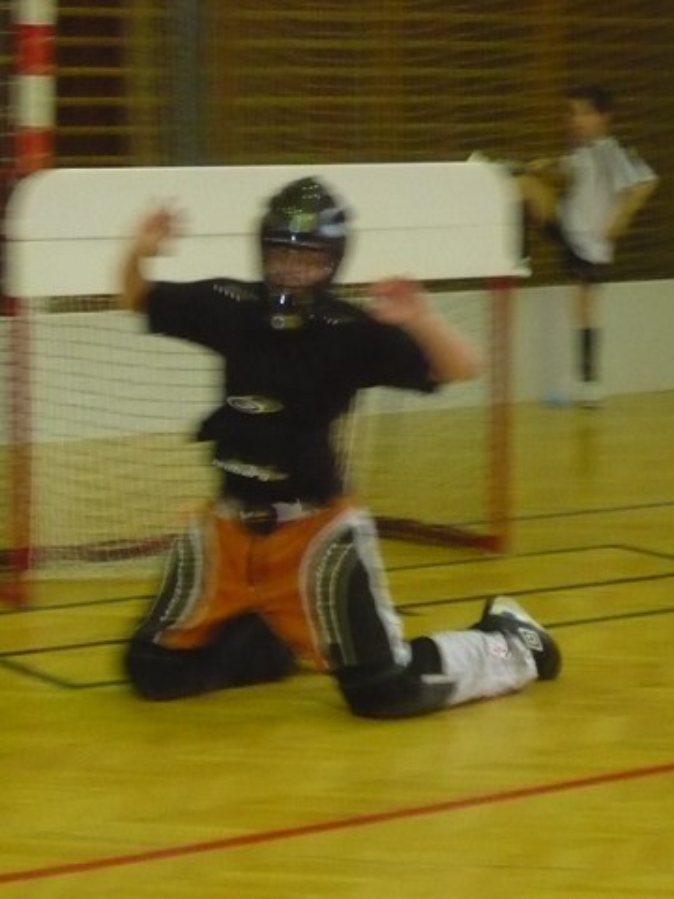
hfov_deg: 12.1
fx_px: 3167
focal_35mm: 122
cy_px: 450
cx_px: 337
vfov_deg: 16.1
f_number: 4.6
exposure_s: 1/30
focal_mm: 14.8
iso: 640
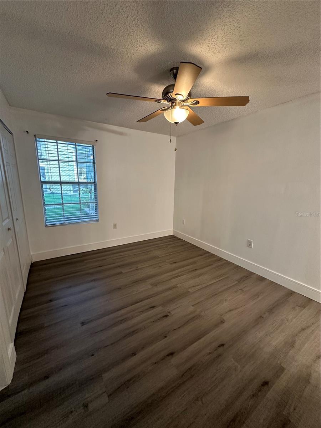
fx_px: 173
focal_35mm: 14
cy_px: 214
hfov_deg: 85.7
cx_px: 160
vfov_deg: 102.1
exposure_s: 1/60
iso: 250
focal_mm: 2.22
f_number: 2.2
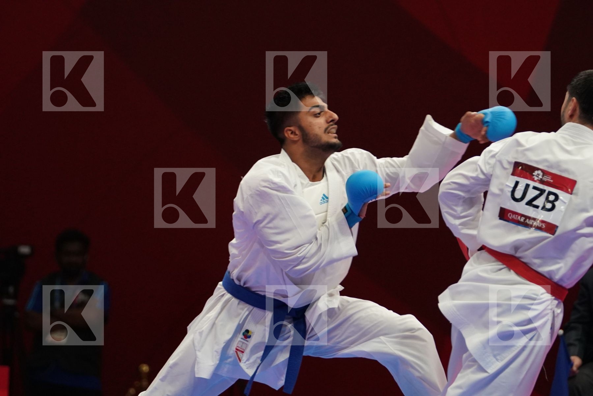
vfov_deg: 4.1
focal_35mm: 337
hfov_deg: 6.1
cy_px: 198
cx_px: 296
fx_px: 5551
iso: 2500
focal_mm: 225
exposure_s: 1/1000
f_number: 4
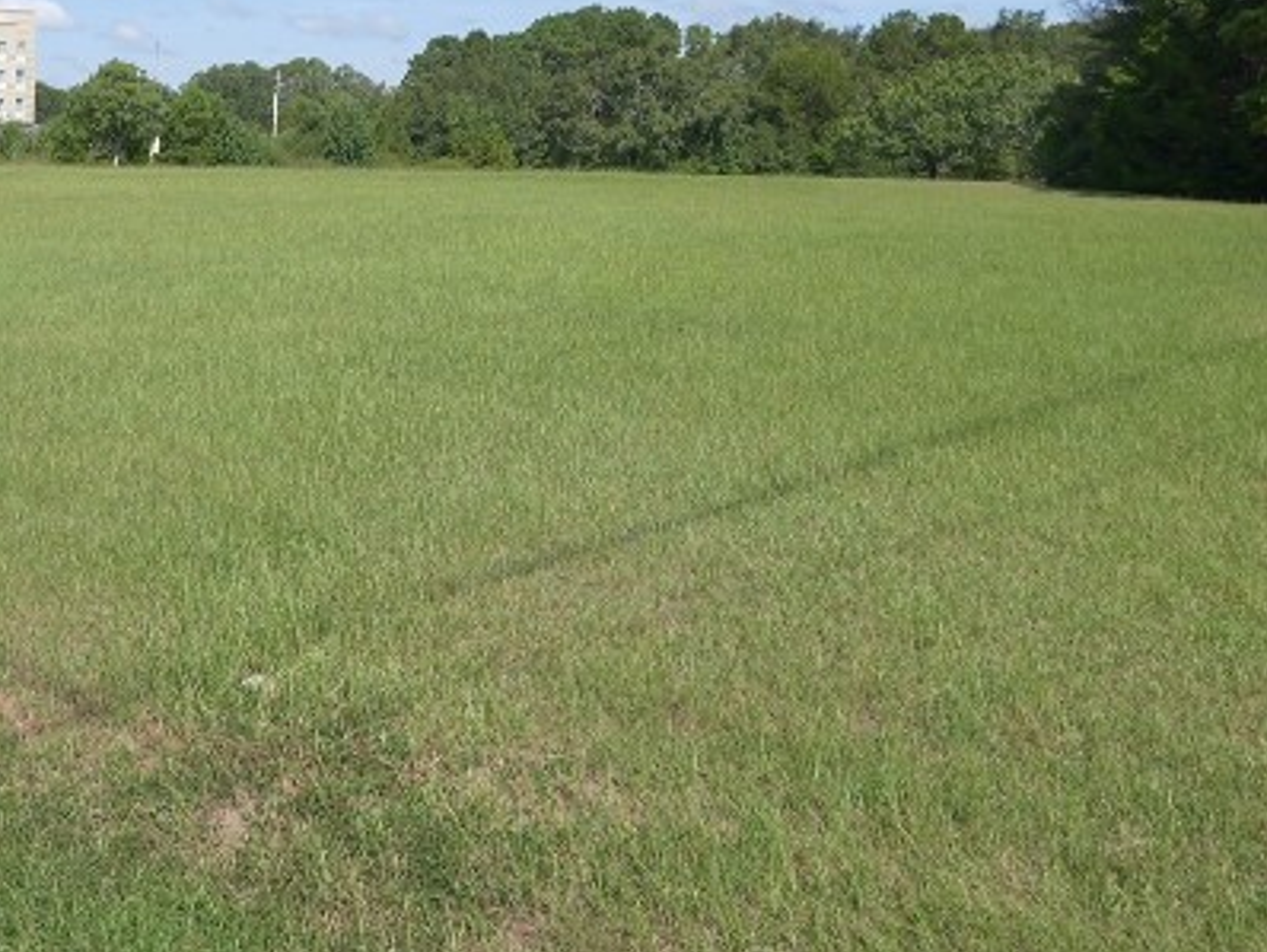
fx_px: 1318
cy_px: 6
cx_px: 352
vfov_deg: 35.9
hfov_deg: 49.7
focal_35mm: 36
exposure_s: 1/640
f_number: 4
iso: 100
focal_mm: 7
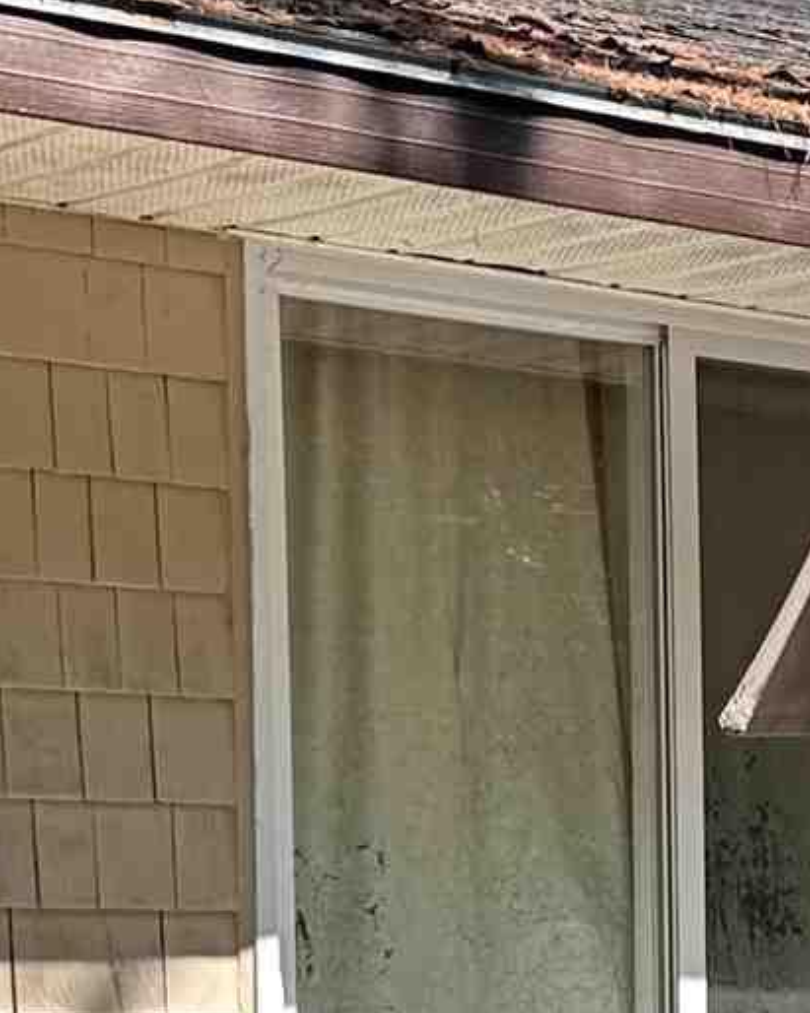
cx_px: 1399
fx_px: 4196
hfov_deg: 10.4
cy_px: 1224
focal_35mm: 140
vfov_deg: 13.4
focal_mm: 6.86
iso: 80
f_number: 1.78
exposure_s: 1/1692
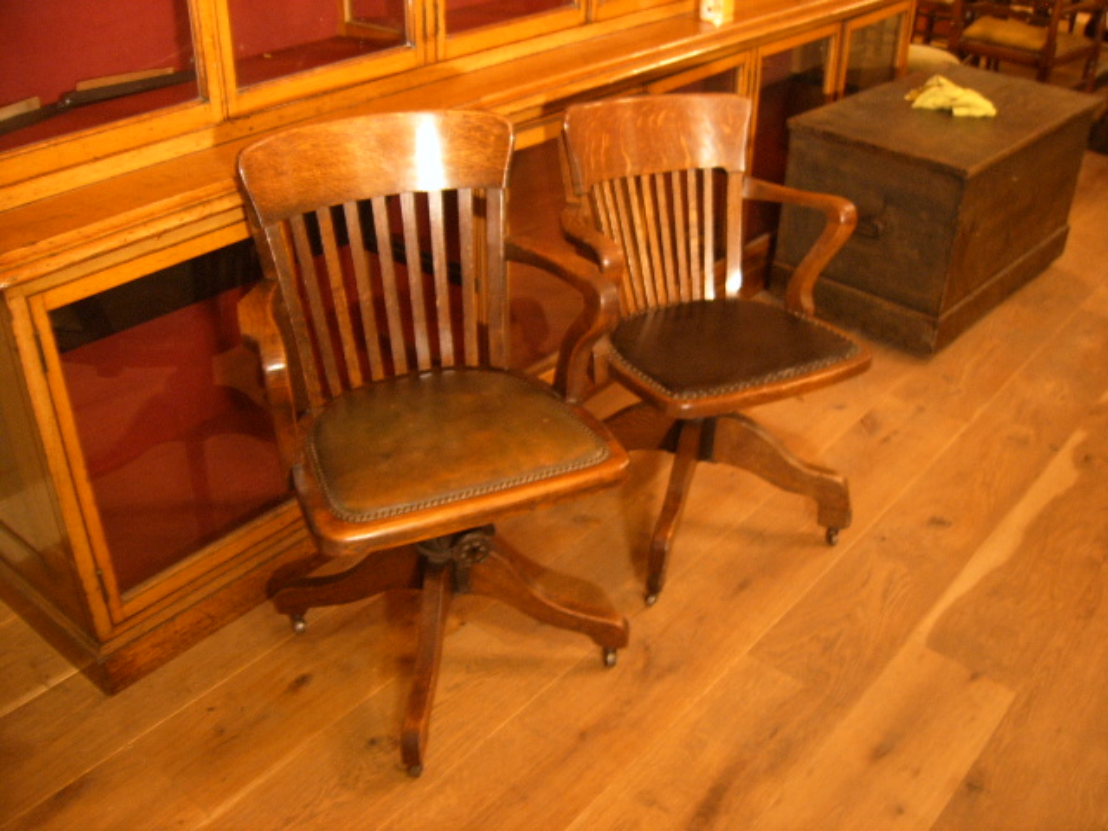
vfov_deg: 40.7
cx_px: 554
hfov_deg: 52.6
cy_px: 416
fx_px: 1120
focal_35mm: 35
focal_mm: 5.8
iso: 100
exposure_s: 1
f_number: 2.8
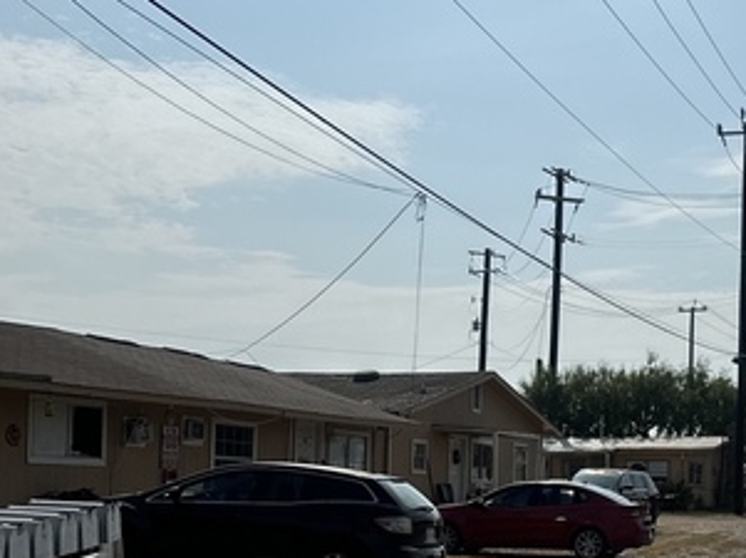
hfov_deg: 33.7
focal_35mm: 51
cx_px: 778
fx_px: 1098
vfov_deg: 27.9
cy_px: 455
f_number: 1.78
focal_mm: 6.86
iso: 50
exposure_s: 1/18519
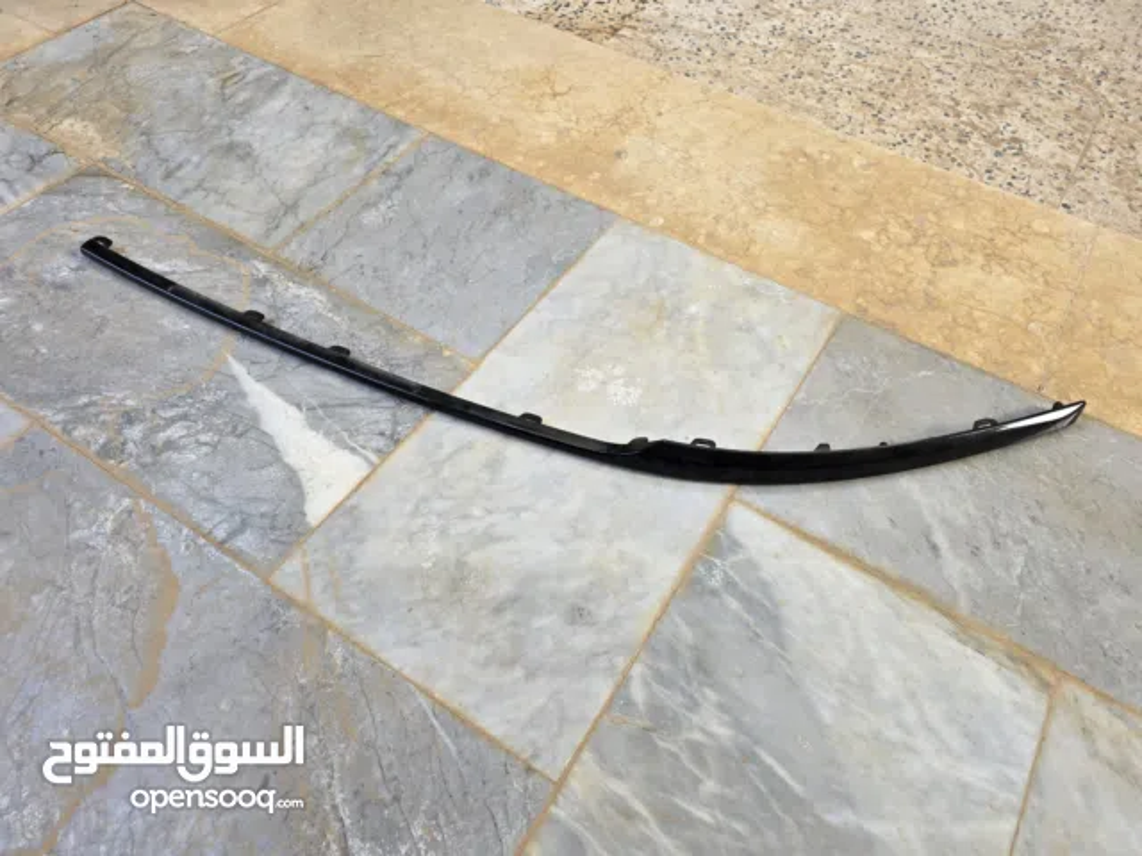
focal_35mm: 23
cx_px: 571
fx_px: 759
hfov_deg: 73.9
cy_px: 428
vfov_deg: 58.9
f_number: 1.7
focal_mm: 6.3
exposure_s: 1/180
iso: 40
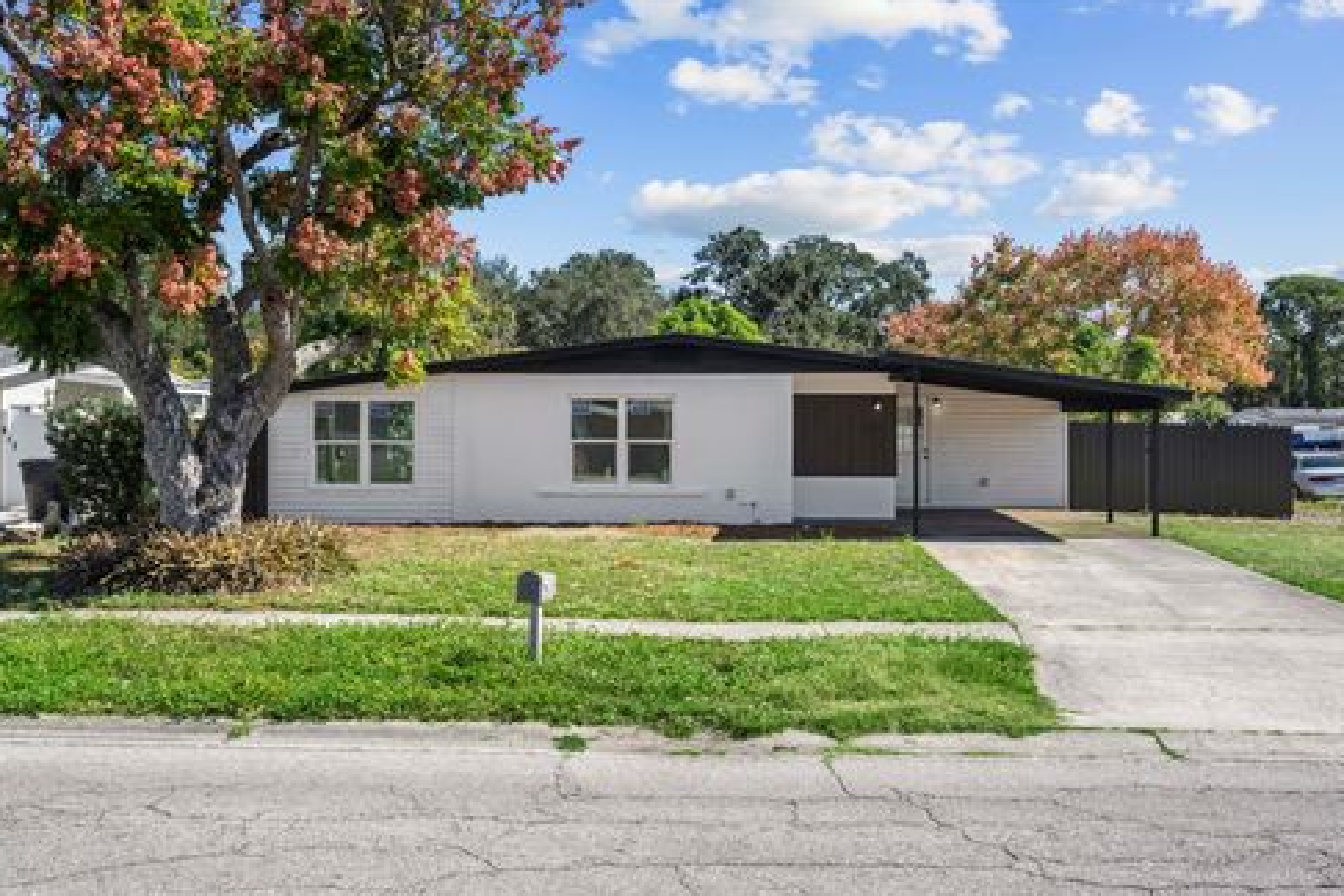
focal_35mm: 36
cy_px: 455
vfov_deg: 36.9
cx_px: 686
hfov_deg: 53.1
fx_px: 1344
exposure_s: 1/400
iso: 200
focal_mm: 35
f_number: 9
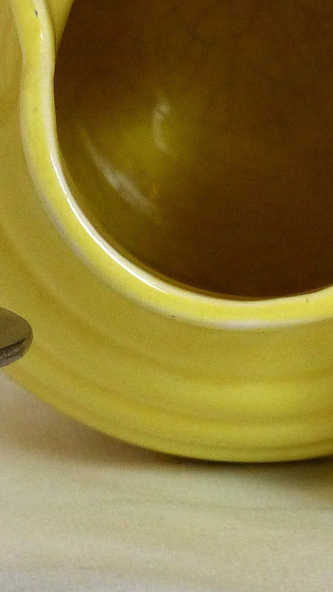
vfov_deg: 4.2
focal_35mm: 512
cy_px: 181
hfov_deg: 2.4
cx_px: 133
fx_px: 8035
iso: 400
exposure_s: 1/60
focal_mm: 26.5
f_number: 2.8
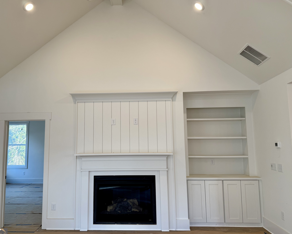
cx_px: 133
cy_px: 119
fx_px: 225
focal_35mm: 26
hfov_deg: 65.9
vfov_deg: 54.9
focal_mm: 6.76
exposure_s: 1/120
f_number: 1.78
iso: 100
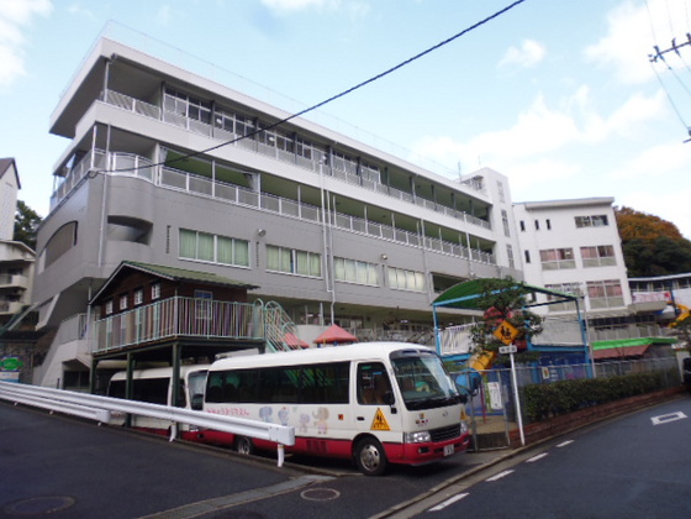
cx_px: 346
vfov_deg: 56.8
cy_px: 260
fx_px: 479
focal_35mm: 24
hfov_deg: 71.6
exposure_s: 1/400
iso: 100
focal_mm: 4.3
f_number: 2.8
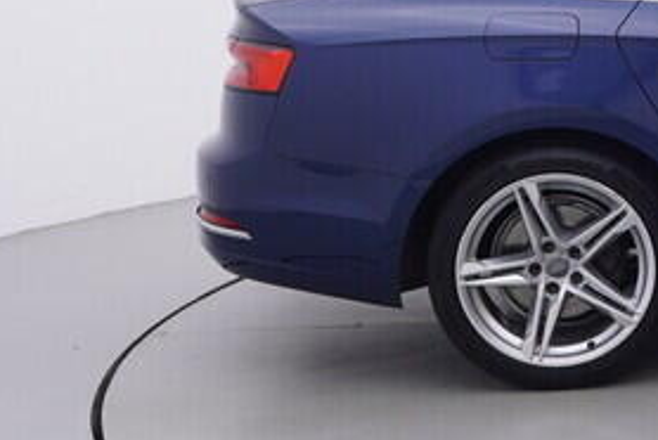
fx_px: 1516
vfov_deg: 16.4
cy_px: 99
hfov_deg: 21.8
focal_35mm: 83
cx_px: 883
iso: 200
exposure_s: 1/80
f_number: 5
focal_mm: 15
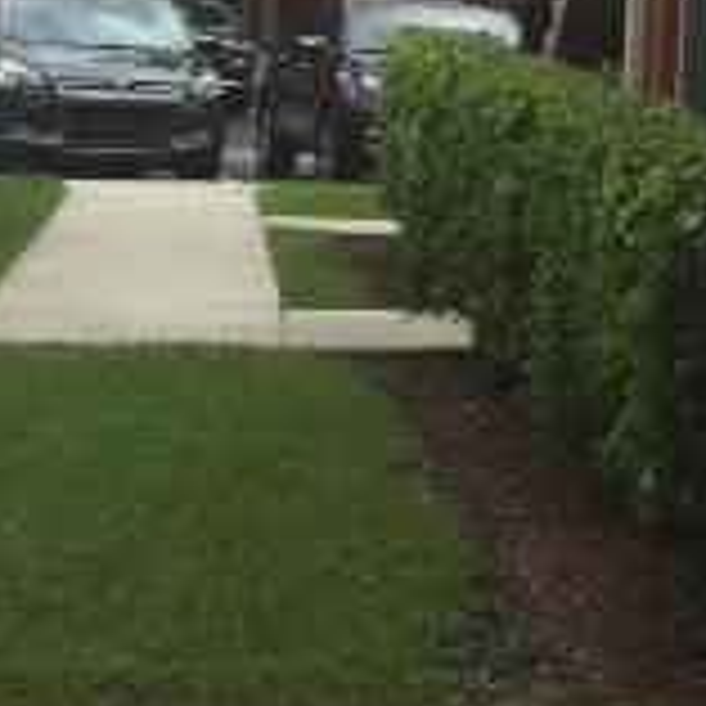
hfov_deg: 13.4
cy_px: -324
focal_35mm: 125
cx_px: 962
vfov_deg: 13.2
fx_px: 2884
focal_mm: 4.15
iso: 32
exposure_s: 1/719
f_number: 2.2
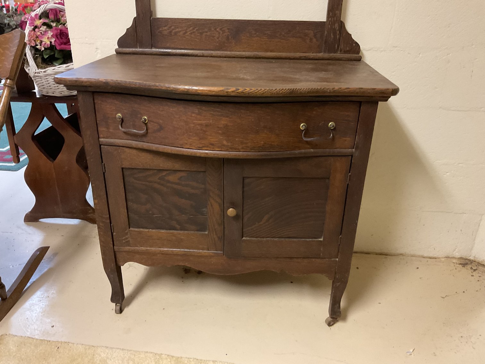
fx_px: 406
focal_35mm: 29
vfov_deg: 48.2
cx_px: 242
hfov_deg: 61.7
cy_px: 182
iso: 250
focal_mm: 3
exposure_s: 1/30
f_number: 1.8
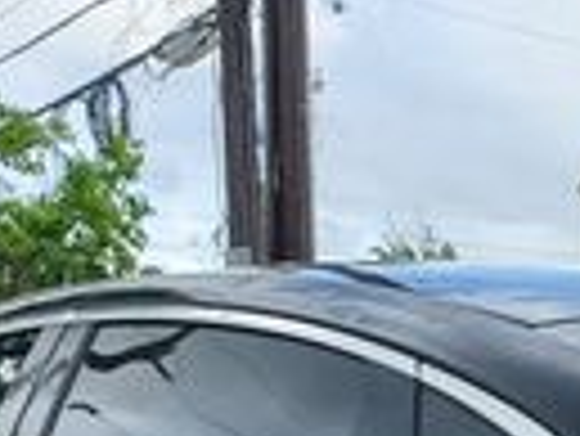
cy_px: 1074
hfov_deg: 14.6
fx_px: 2163
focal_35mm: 129
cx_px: 773
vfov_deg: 10.0
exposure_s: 1/523
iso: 50
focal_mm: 4.3
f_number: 2.4
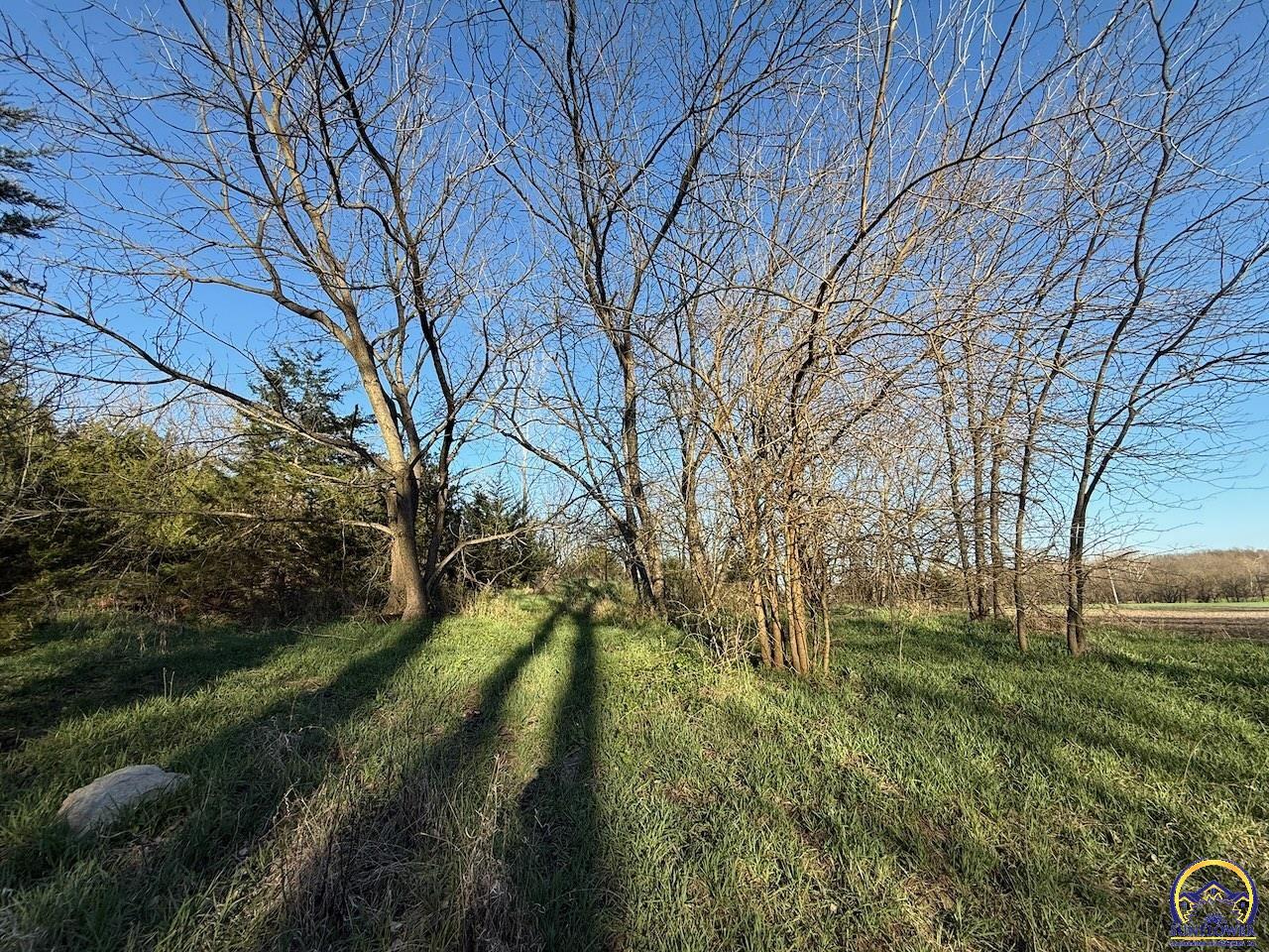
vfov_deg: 85.7
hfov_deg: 102.1
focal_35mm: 14
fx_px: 513
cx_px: 634
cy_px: 476
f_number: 2.2
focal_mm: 2.22
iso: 50
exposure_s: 1/734
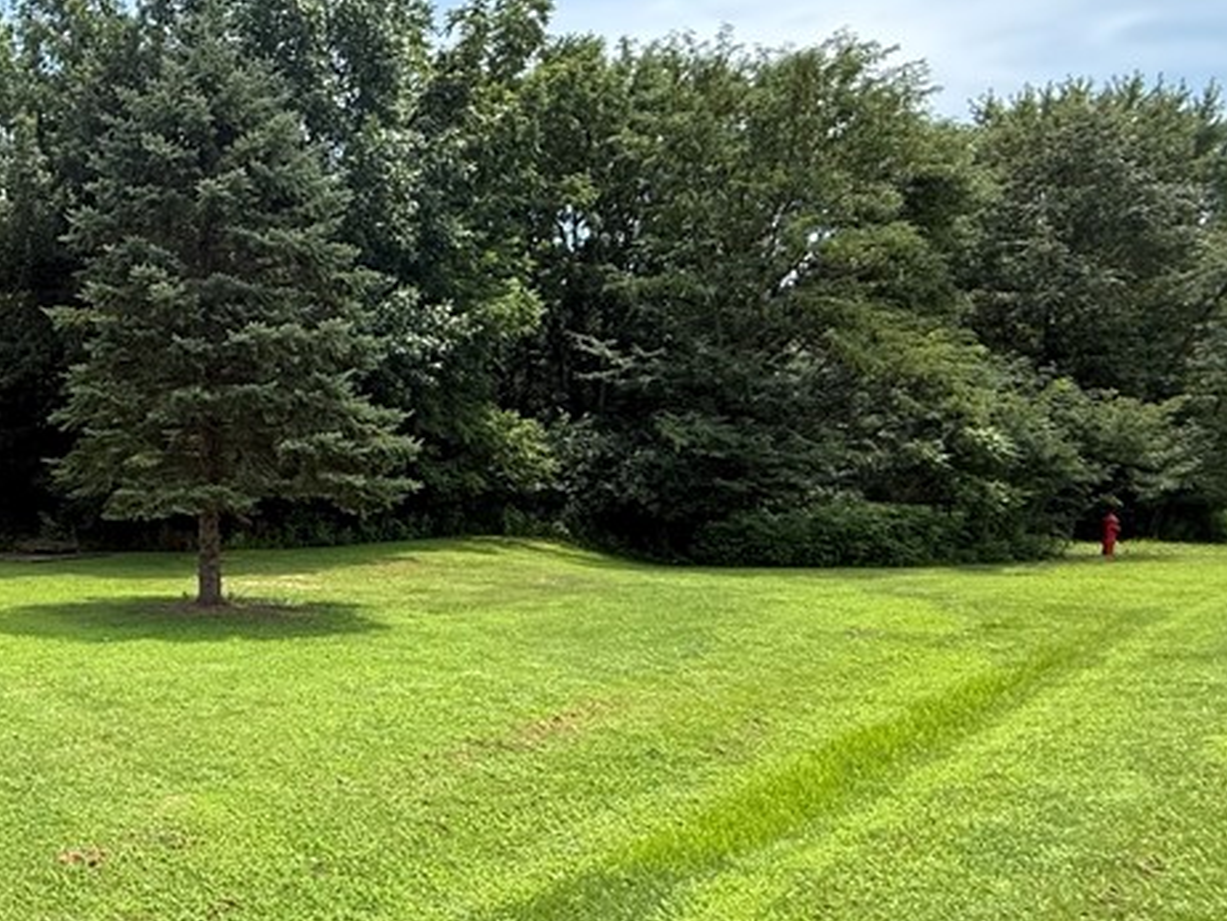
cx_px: -5
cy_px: 496
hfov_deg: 48.0
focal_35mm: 31
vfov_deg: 45.4
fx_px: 1099
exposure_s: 1/742
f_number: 2.2
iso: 64
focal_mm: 2.22
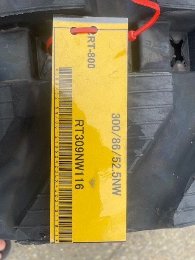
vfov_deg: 67.3
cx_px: 98
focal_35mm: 26
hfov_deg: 53.1
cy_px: 130
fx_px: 195
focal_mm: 4.2
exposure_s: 1/807
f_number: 1.6
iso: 32
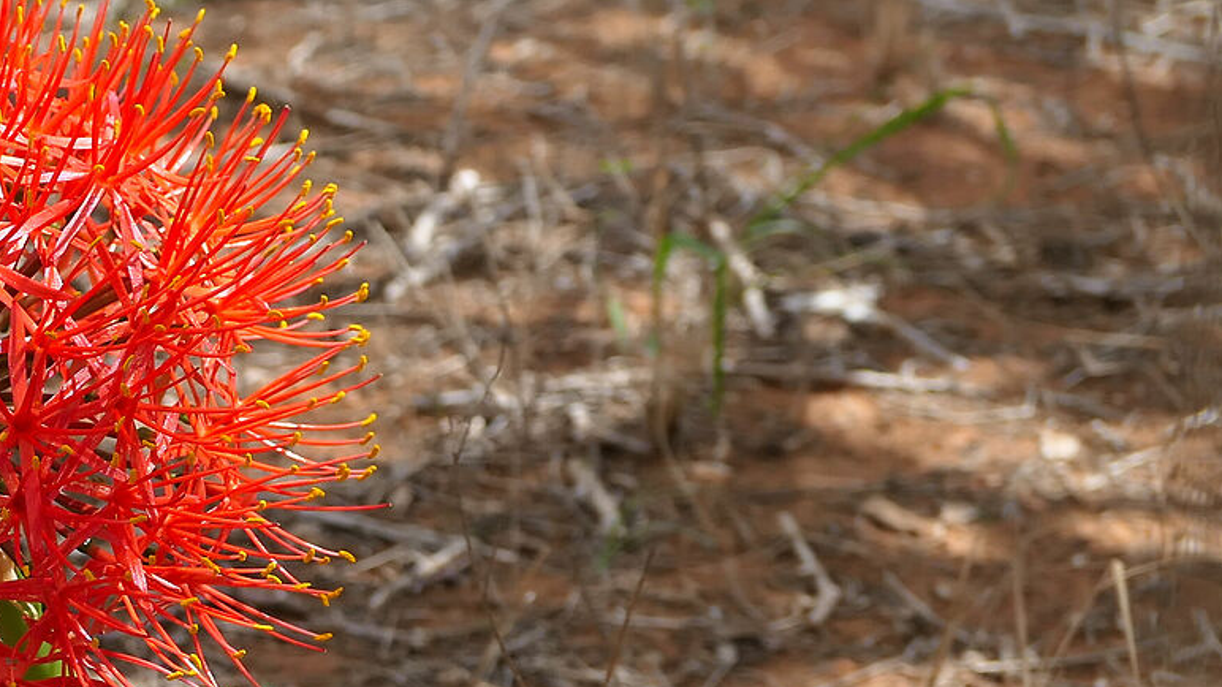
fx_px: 3693
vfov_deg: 10.6
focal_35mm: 114
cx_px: -149
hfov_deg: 18.1
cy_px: 404
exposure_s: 1/1300
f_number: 2.8
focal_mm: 12.8
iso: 125
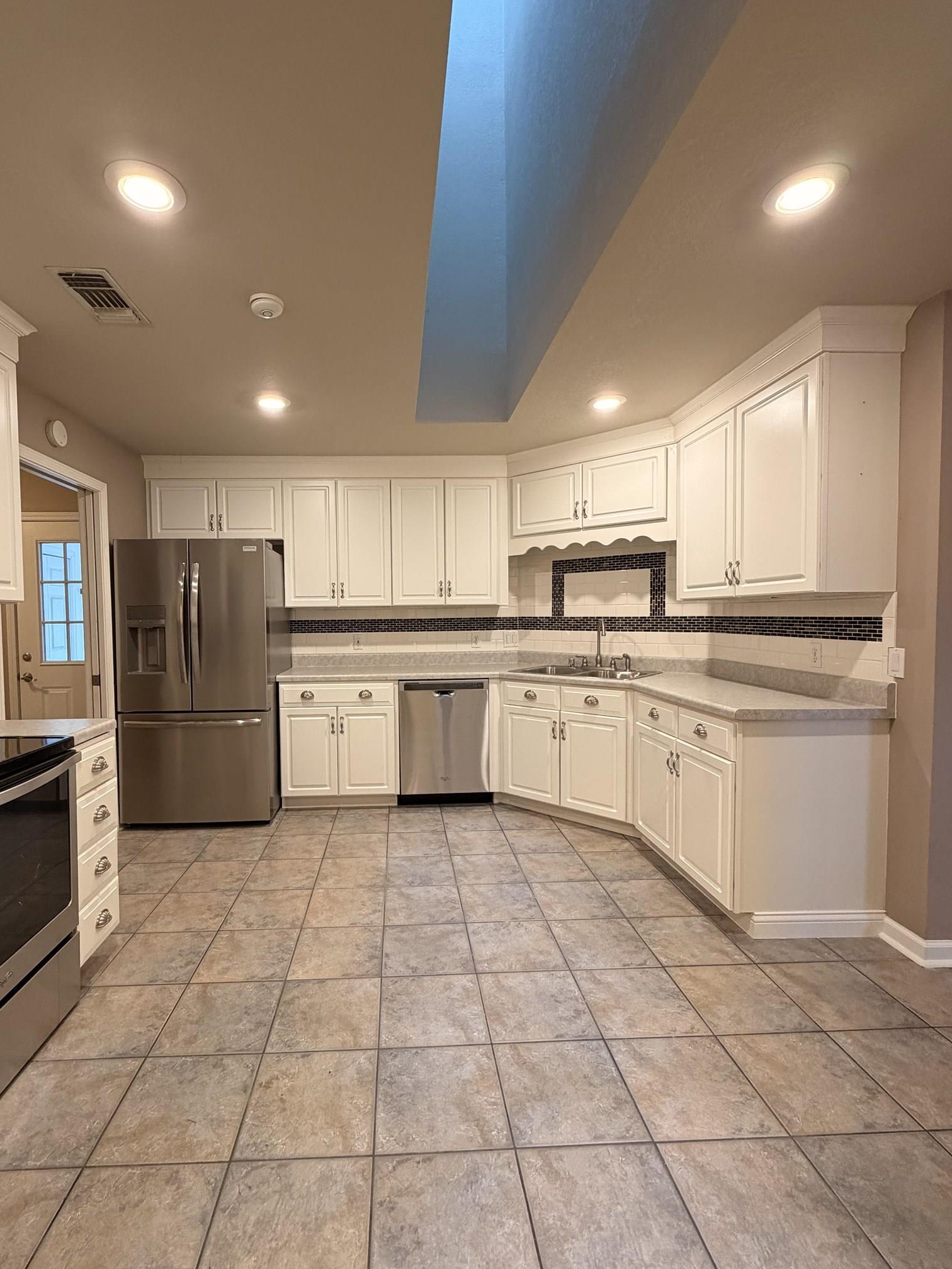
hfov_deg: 77.8
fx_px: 587
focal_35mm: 16
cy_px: 642
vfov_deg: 94.5
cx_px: 417
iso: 250
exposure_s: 1/60
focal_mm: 2.22
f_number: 2.2
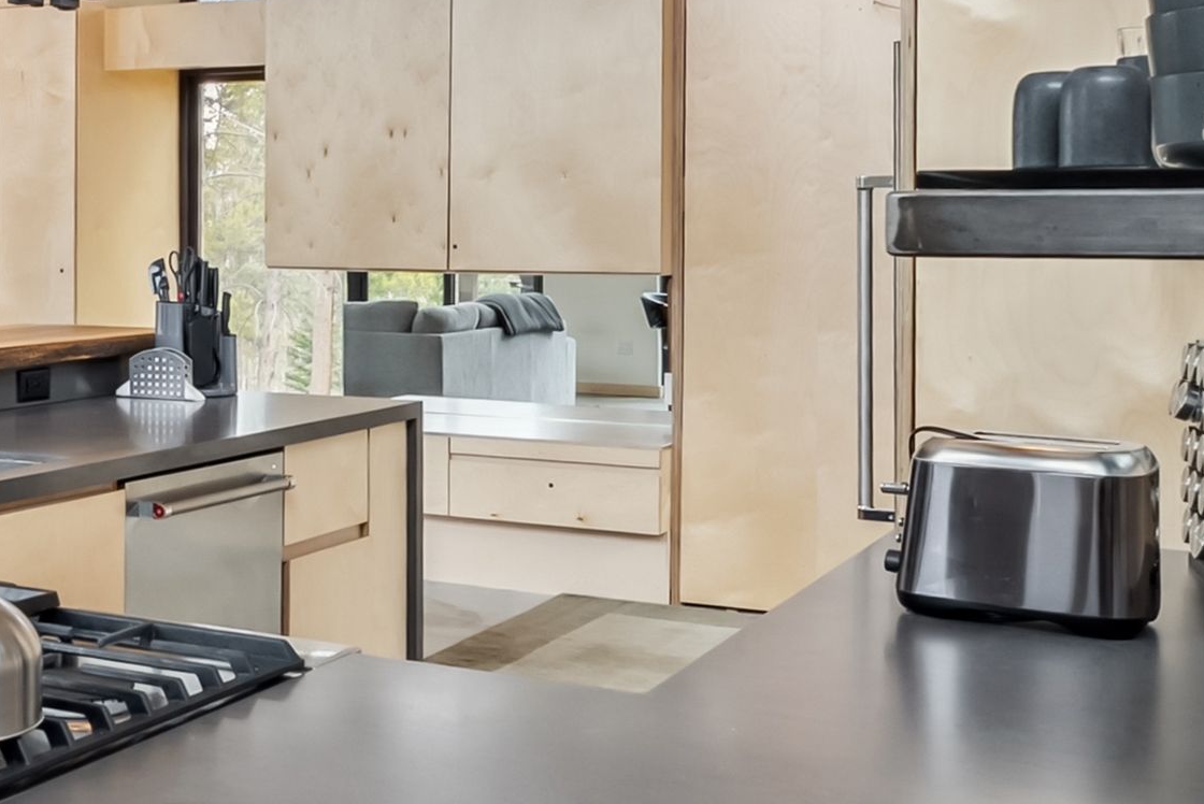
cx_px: 91
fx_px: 1773
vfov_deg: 25.1
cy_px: 168
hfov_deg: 35.1
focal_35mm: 53
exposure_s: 1/60
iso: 800
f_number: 8
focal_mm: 14
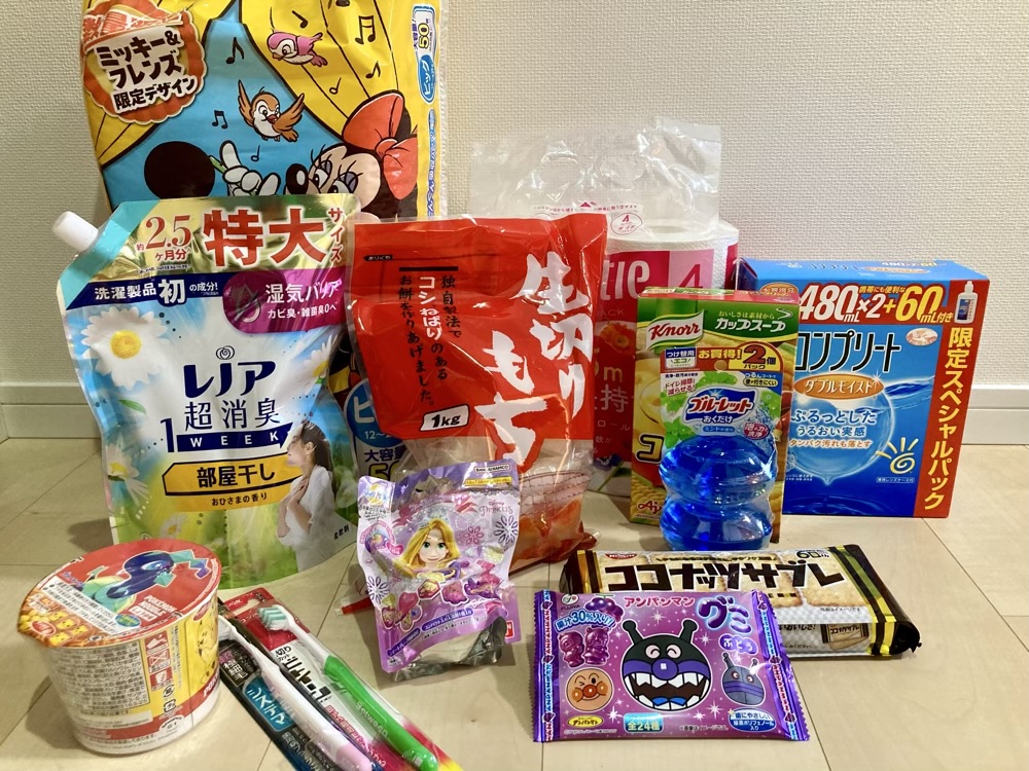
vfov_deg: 49.7
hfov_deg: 63.4
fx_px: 832
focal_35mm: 28
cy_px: 386
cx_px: 514
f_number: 1.8
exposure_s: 1/50
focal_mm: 3.99
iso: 320
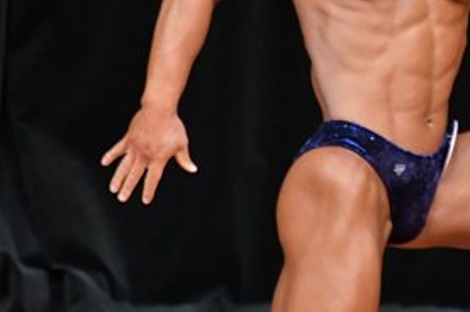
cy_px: 37
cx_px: 522
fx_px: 16417
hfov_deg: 1.6
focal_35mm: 1259
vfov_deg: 1.1
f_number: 5.6
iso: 5000
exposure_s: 1/400
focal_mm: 300
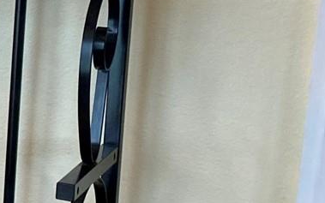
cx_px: -465
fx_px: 1320
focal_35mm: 149
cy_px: 0
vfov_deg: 8.8
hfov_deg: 11.5
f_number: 1.8
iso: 125
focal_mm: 4.25
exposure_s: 1/120
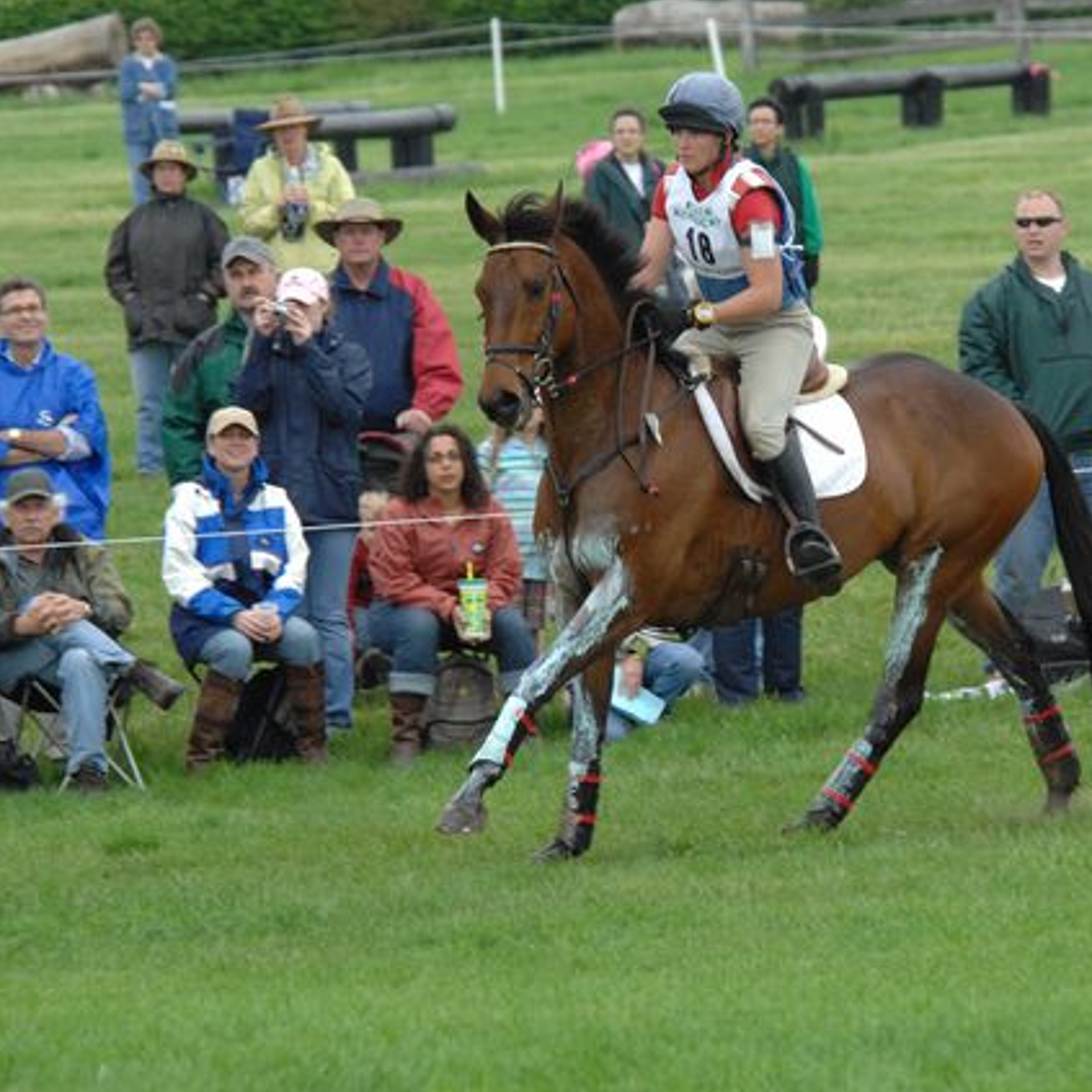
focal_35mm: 424
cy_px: 546
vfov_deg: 4.1
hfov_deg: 4.1
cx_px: 741
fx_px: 15133
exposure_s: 1/500
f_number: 6.7
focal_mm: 220
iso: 500
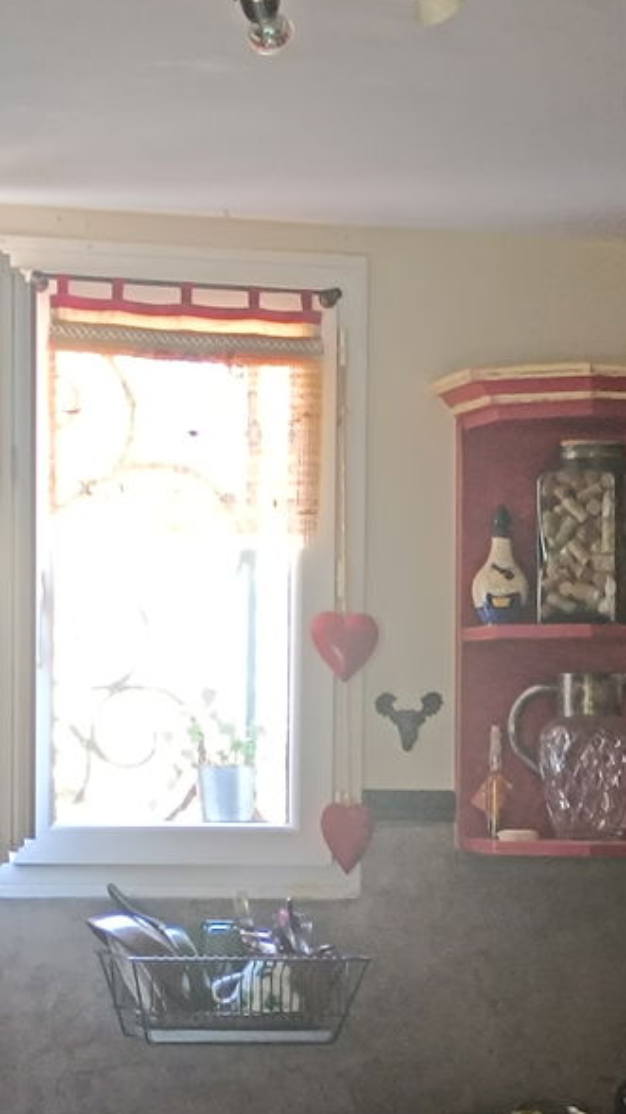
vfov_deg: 29.0
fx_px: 2097
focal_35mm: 71
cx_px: 605
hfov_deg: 16.7
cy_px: 914
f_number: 1.88
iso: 630
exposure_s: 1/50.1
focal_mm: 5.59
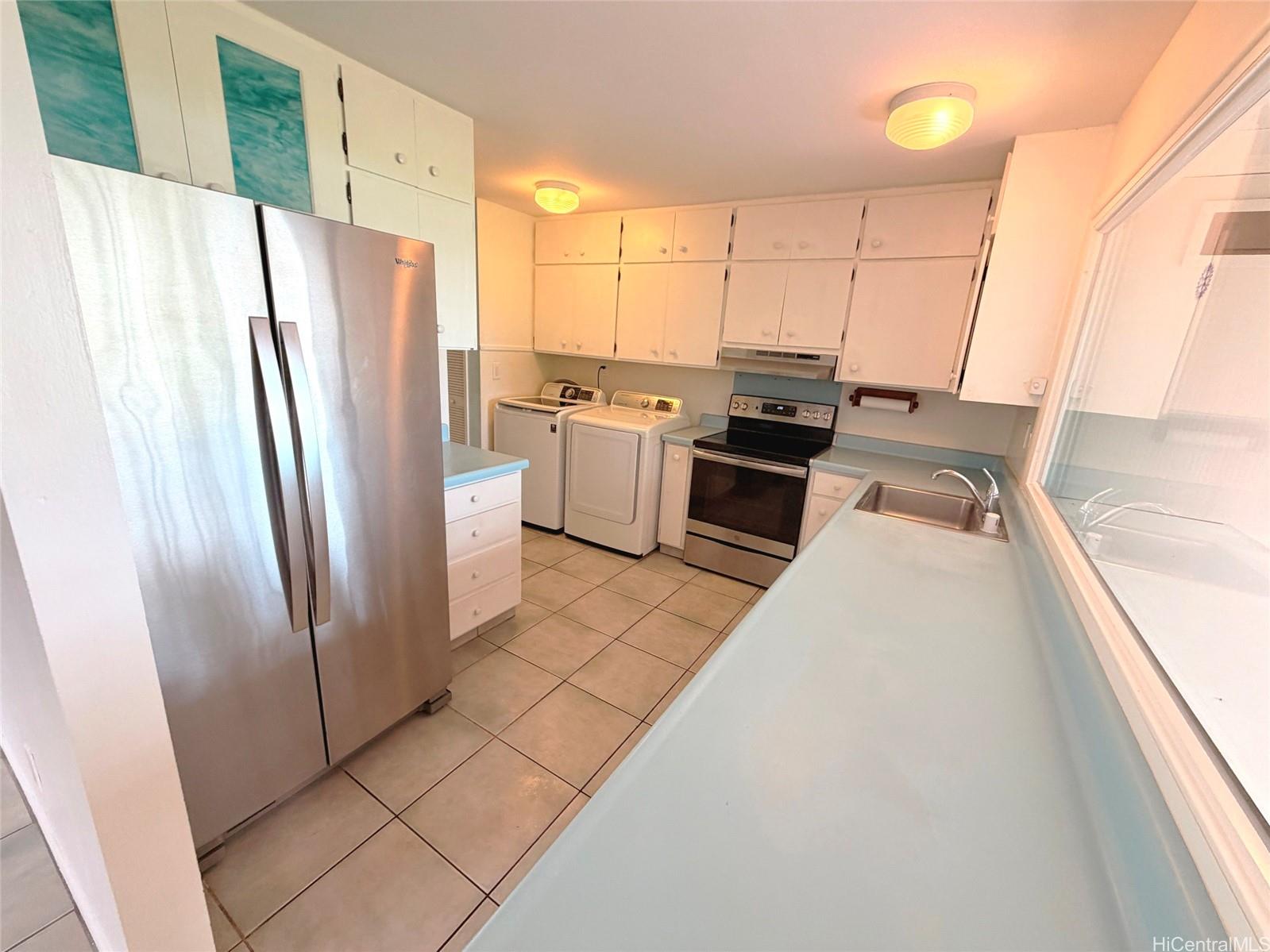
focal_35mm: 14
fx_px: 514
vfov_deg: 85.7
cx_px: 635
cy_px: 476
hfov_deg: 102.1
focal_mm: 2.22
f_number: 2.2
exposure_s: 1/120
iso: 160
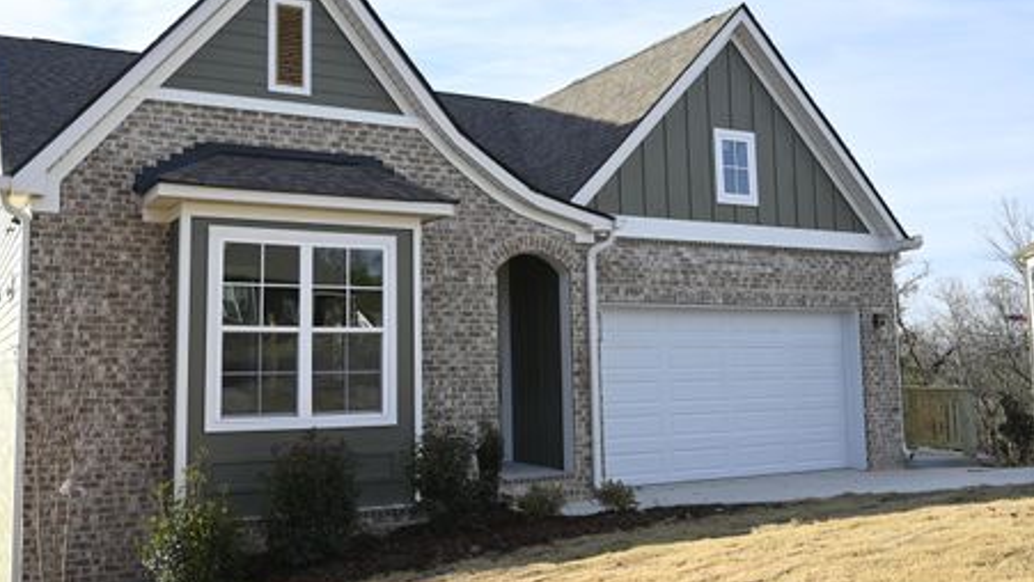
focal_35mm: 36
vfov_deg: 32.8
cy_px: 255
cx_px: 477
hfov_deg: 55.2
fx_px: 987
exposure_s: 1/400
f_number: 4
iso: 100
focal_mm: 31
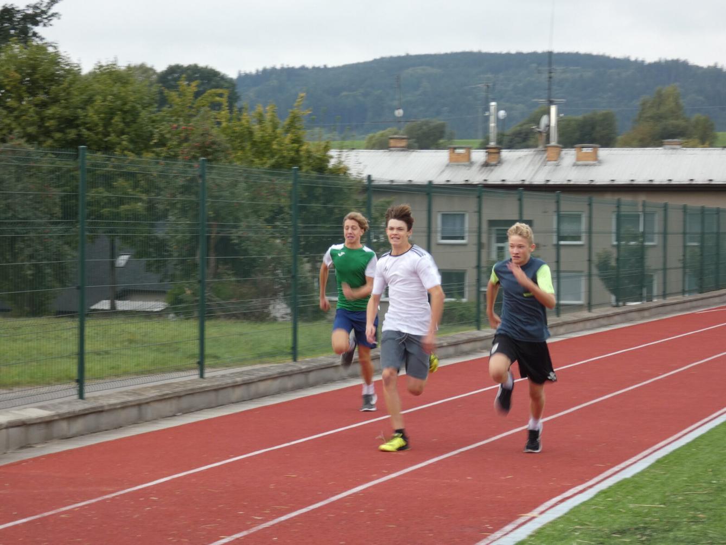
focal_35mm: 105
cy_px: 272
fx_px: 2203
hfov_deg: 18.7
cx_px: 363
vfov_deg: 14.1
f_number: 4.9
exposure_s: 1/80
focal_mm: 18.8
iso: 100
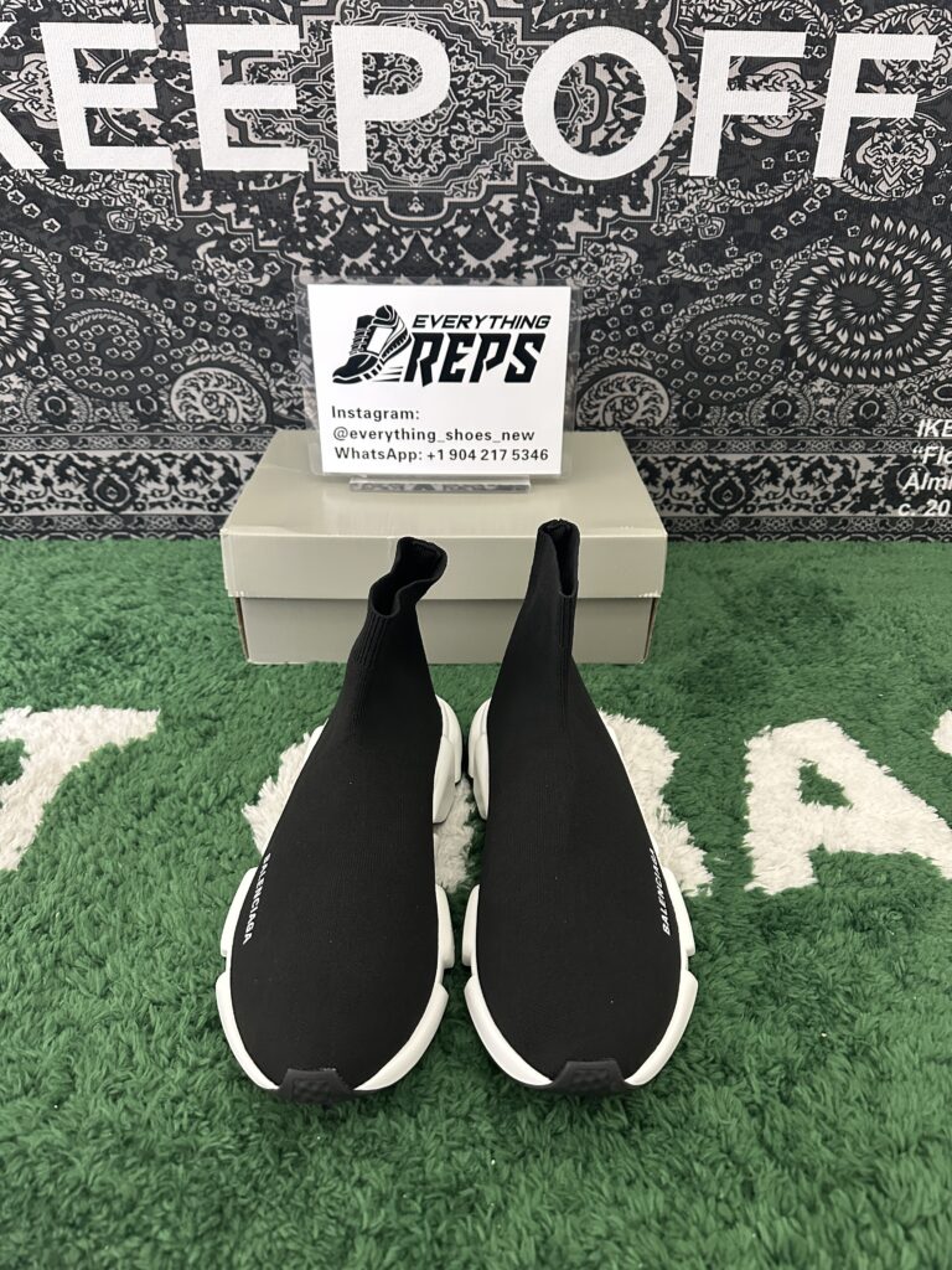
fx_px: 880
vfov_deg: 71.6
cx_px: 476
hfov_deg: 56.8
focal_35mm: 24
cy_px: 635
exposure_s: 1/33
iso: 800
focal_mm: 6.86
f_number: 1.78
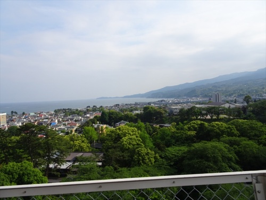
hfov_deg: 71.6
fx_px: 184
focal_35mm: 24
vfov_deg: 56.8
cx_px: 133
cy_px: 100
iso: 80
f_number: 3.5
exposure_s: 1/800
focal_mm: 4.1
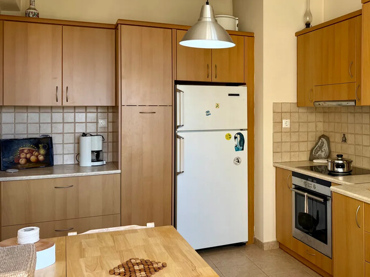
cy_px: 107
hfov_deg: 50.0
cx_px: 259
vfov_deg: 39.4
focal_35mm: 36
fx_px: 385
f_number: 1.78
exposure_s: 1/167
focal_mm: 6.76
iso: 64
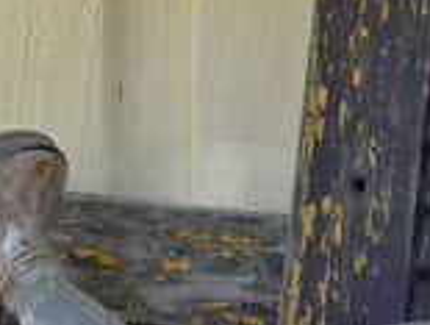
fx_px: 2602
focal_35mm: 209
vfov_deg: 7.1
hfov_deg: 9.4
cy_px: 14
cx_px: 51
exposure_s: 1/250
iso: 400
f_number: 8
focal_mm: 22
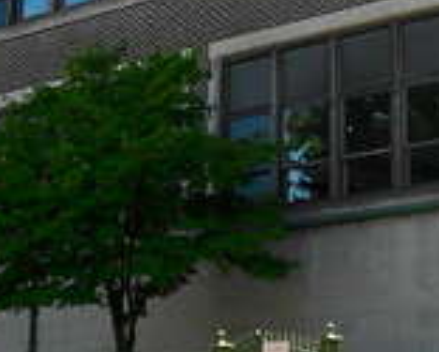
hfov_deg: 12.0
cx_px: 321
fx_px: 2080
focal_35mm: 160
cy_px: -144
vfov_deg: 9.4
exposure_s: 1/250
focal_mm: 5.8
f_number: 3.6
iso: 80
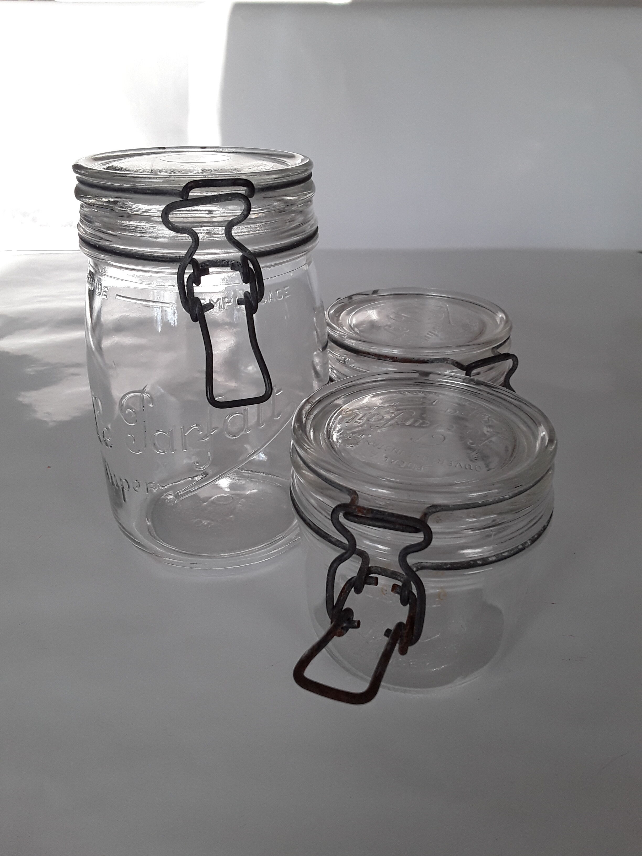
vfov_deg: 65.3
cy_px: 428
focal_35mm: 27
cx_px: 321
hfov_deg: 51.4
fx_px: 668
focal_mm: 2.91
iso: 40
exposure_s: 1/50
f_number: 1.9
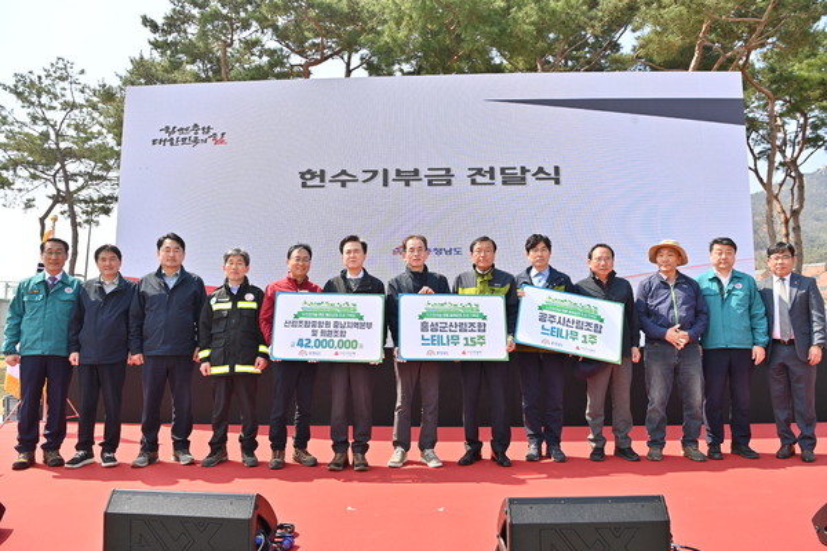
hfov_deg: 73.7
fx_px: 551
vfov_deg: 53.1
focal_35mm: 24
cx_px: 414
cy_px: 276
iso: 100
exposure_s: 1/250
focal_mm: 24
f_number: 7.1
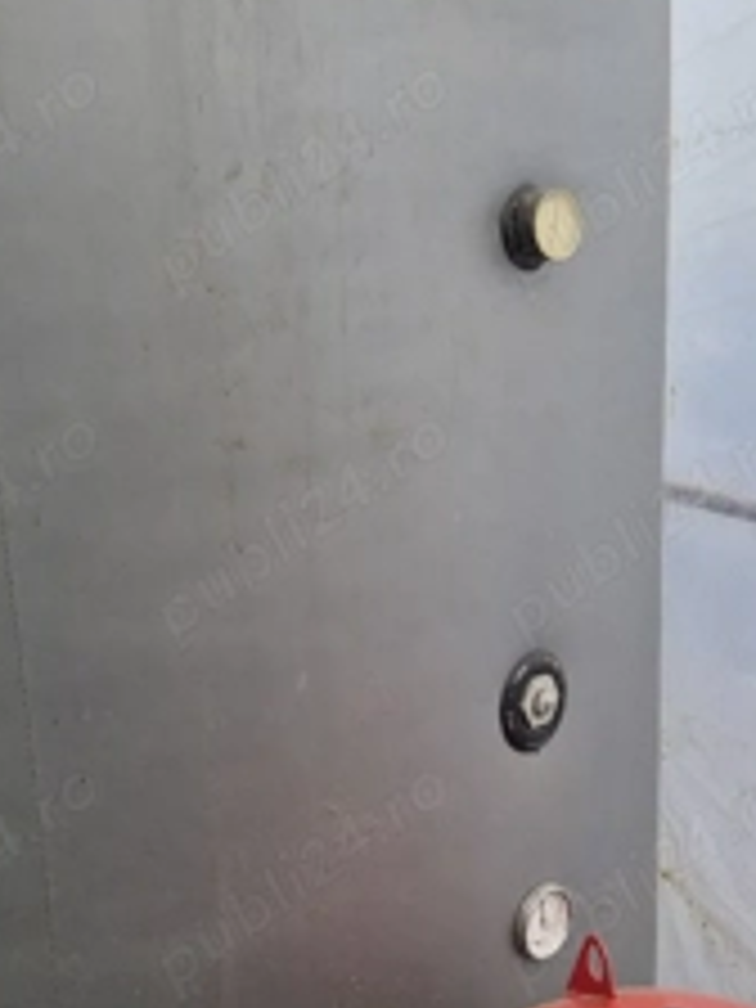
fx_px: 1194
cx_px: 392
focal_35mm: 41
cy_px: 580
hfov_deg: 35.1
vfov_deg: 45.6
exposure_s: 1/1111
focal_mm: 5.4
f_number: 1.8
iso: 80
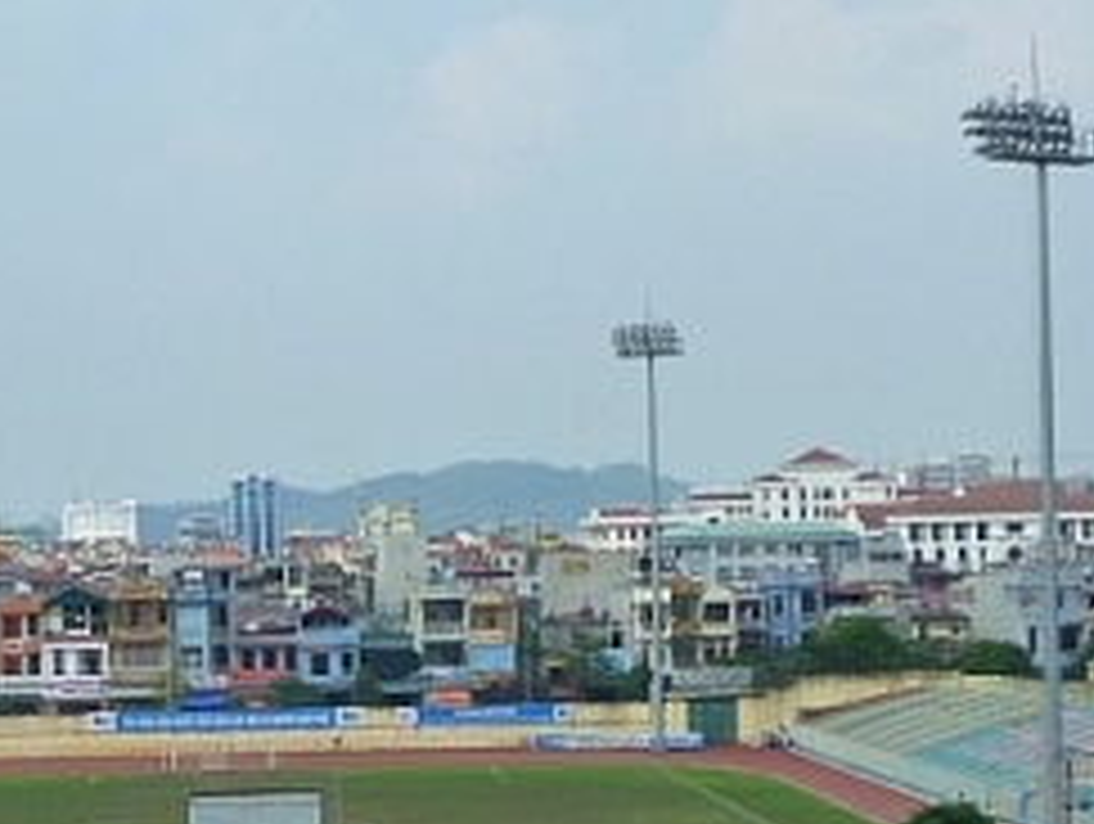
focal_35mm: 69
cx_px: 149
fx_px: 2184
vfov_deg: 21.4
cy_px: 432
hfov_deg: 27.3
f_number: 9
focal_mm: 5
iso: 160
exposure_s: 1/100
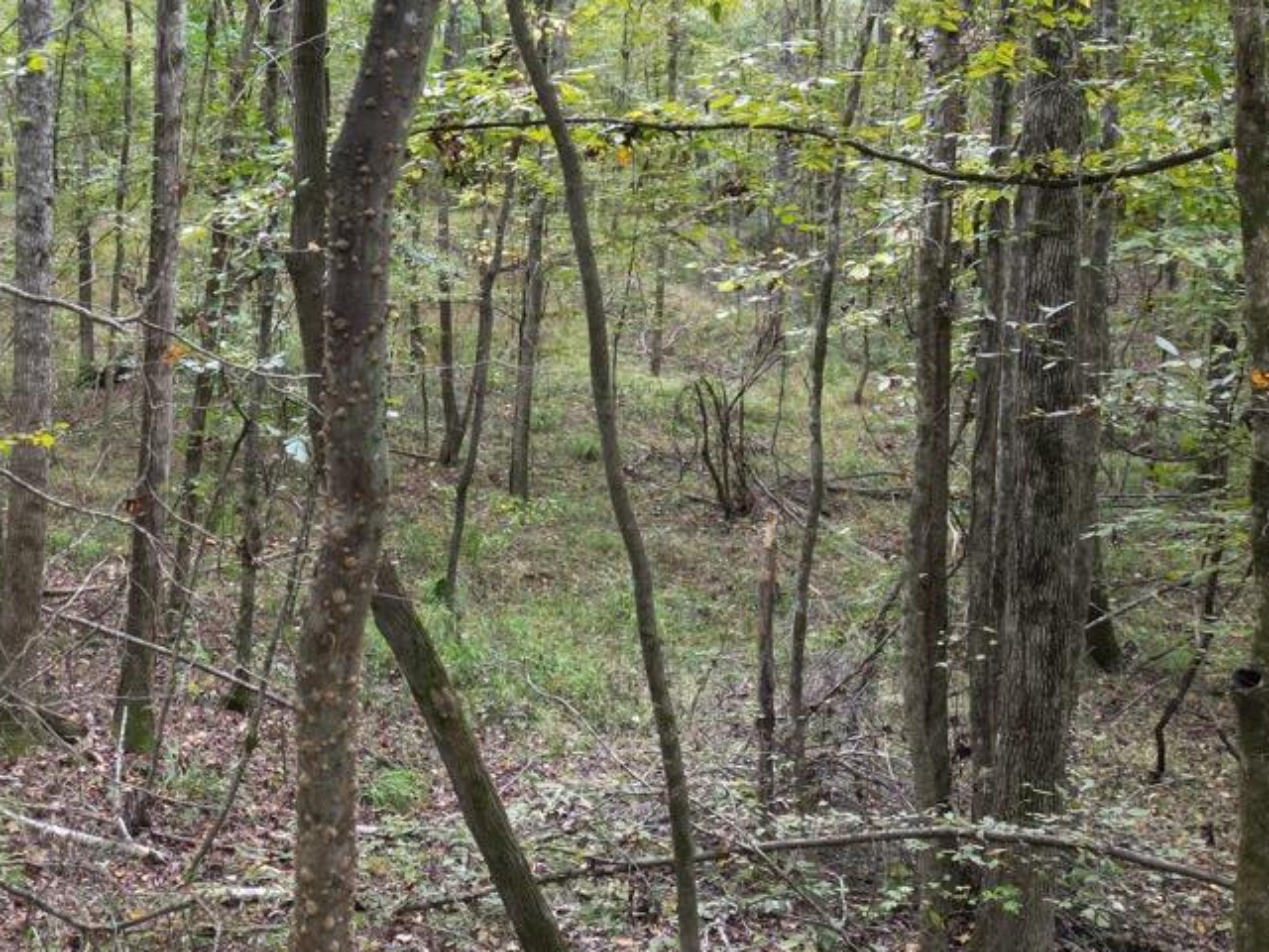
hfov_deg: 38.1
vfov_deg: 30.2
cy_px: 428
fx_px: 1760
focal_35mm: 48
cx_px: 236
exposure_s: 1/90
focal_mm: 6.72
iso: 110
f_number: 1.7
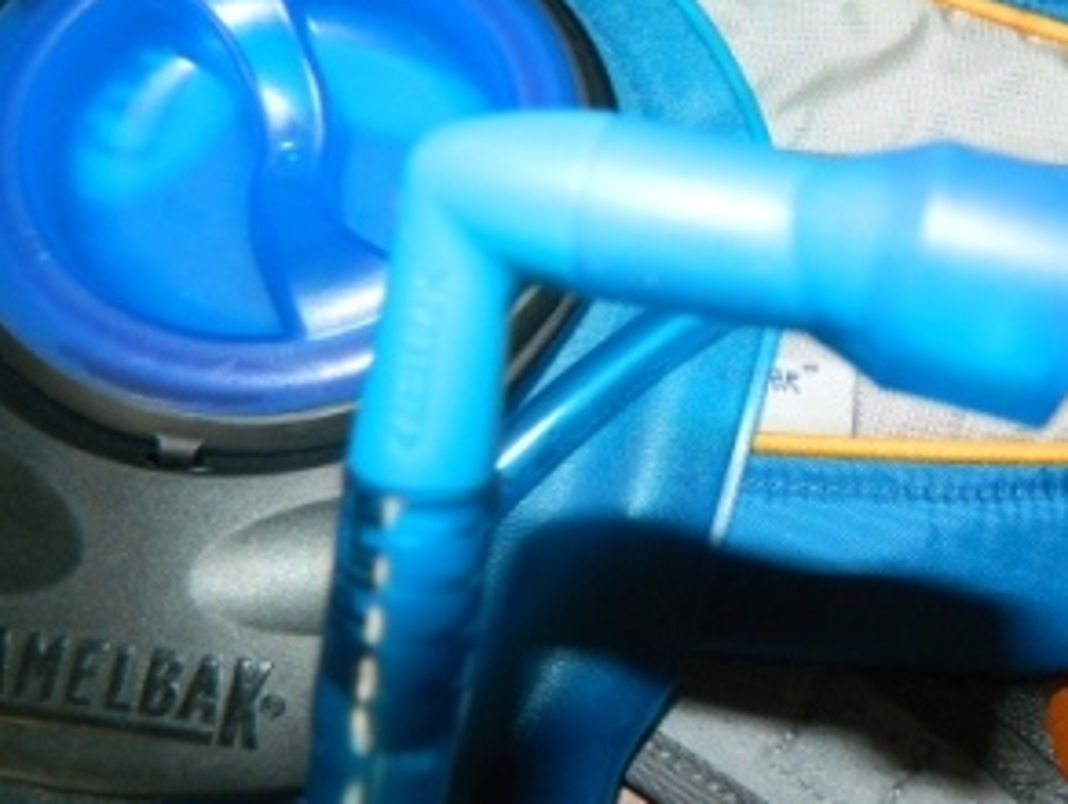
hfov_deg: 54.4
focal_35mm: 33
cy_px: 329
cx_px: 691
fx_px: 1020
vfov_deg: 42.9
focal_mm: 4.5
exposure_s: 1/30
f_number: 3.1
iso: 200
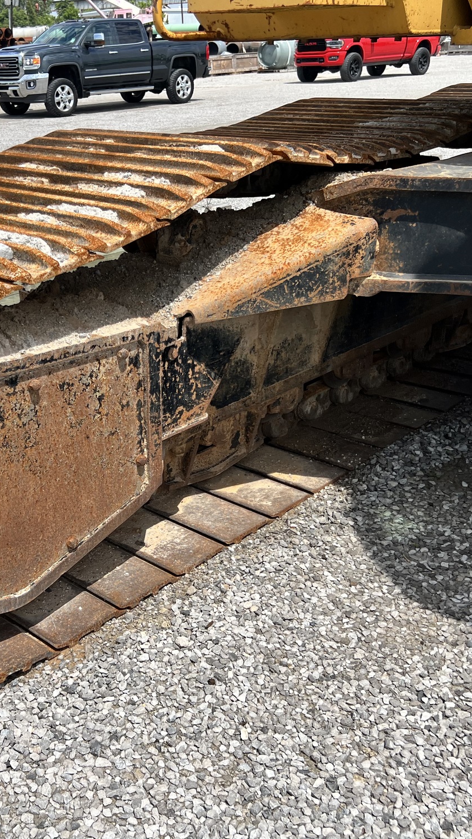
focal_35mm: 38
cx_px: 136
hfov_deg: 30.8
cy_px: 419
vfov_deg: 52.8
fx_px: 846
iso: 50
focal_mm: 5.7
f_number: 1.5
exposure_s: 1/3077
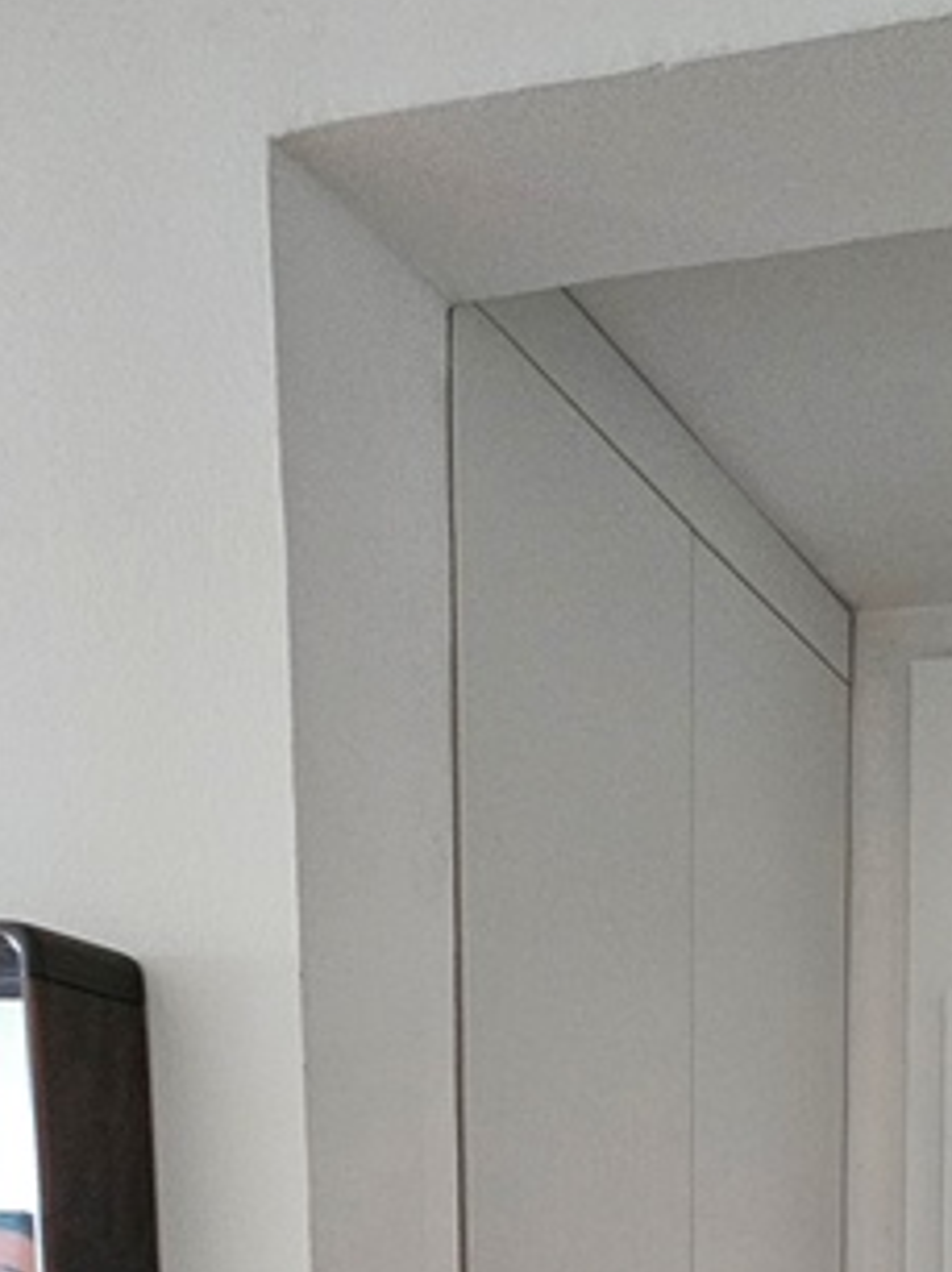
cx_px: 1235
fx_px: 1248
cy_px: 1530
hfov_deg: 31.9
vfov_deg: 39.1
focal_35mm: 34
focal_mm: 2.2
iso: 640
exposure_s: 1/25
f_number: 2.2
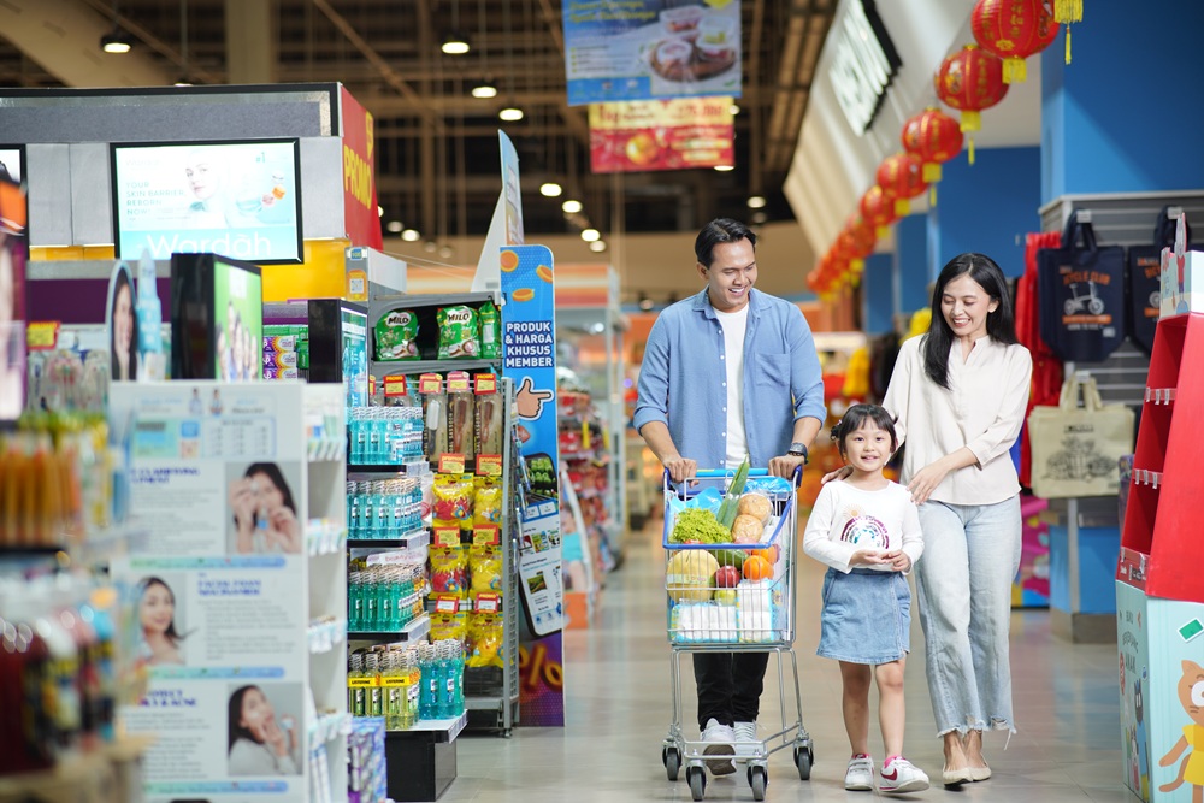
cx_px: 602
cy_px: 402
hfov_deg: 23.9
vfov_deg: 16.1
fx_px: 2843
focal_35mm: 85
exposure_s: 1/160
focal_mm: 85
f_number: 1.8
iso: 200
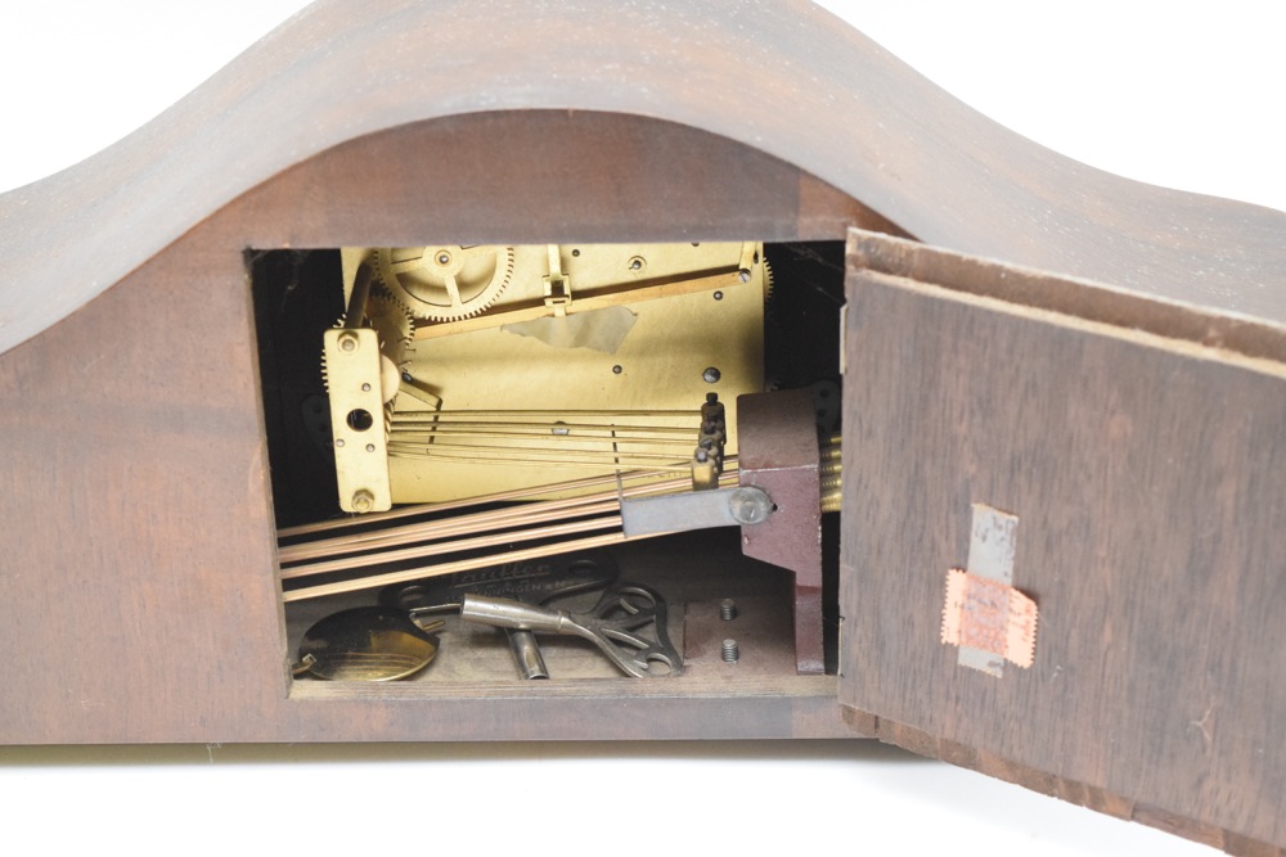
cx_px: 643
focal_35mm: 82
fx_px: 2947
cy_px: 428
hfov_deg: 24.6
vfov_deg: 16.6
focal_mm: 55
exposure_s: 1/60
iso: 3200
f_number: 5.6
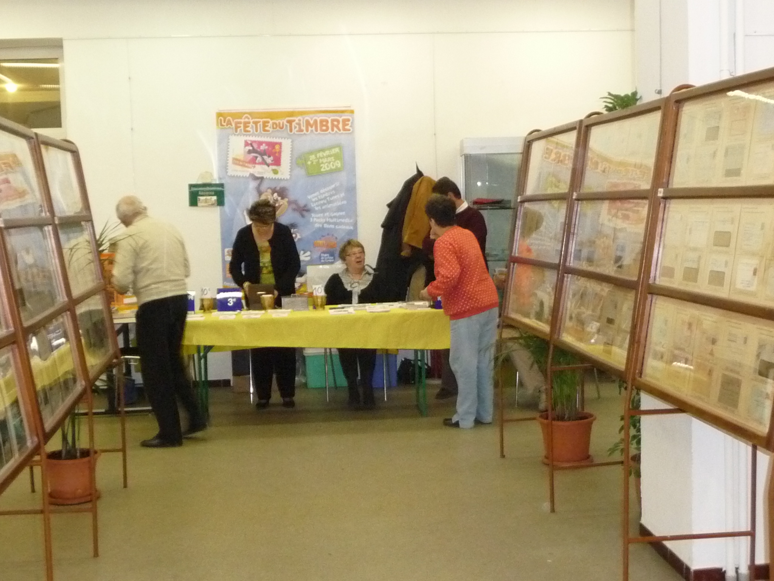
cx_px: 387
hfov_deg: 38.2
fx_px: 1118
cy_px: 290
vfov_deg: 29.1
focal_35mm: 50
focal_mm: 5
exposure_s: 1/30
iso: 500
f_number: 3.4
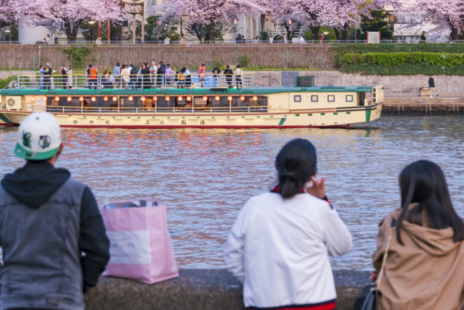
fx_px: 2023
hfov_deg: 13.1
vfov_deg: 8.7
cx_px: 245
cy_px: 96
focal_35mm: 157
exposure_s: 1/60
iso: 320
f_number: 5.6
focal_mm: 70
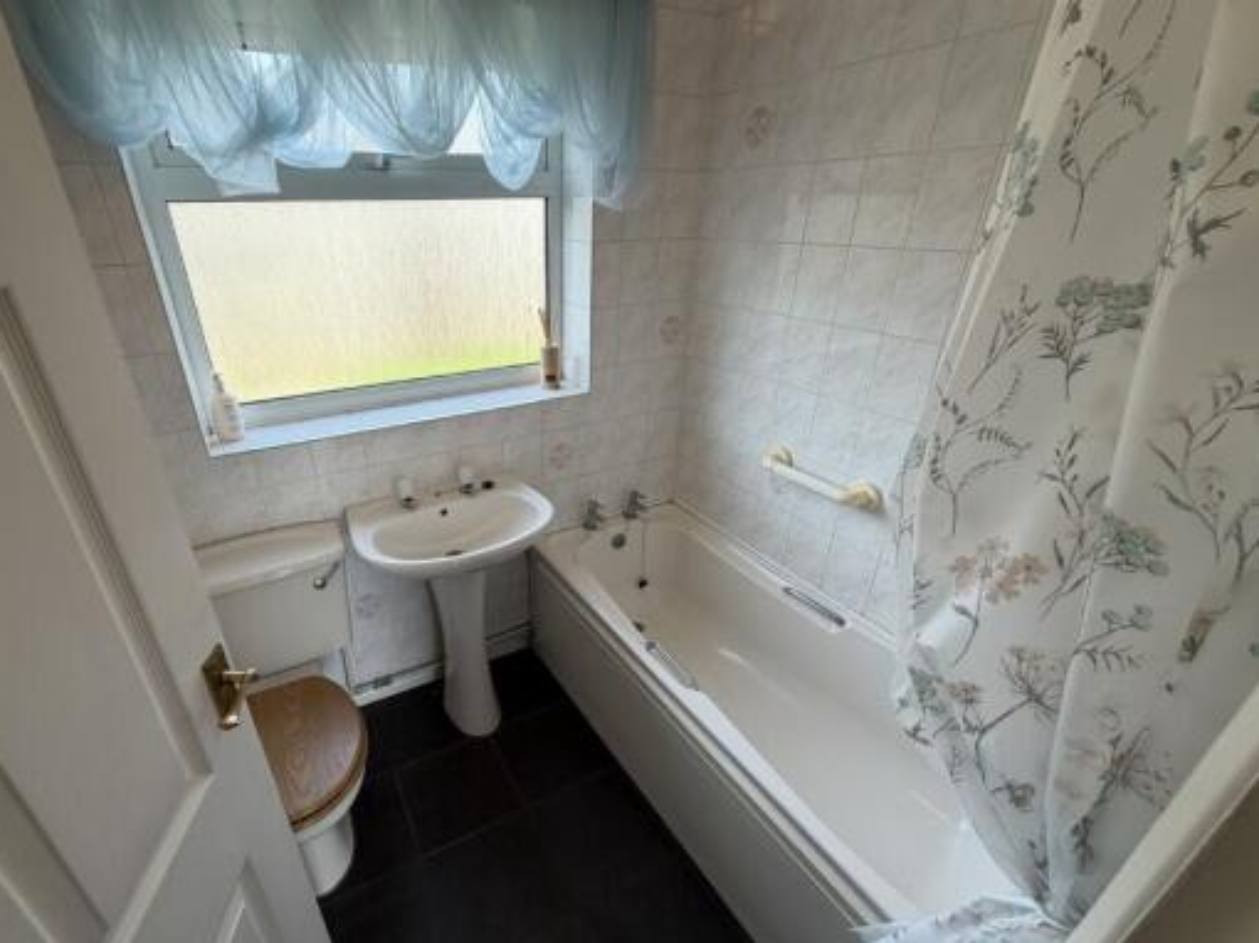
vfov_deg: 78.0
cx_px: 549
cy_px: 500
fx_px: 582
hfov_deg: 94.0
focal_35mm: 16
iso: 50
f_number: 2.2
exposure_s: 1/100
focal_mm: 2.22
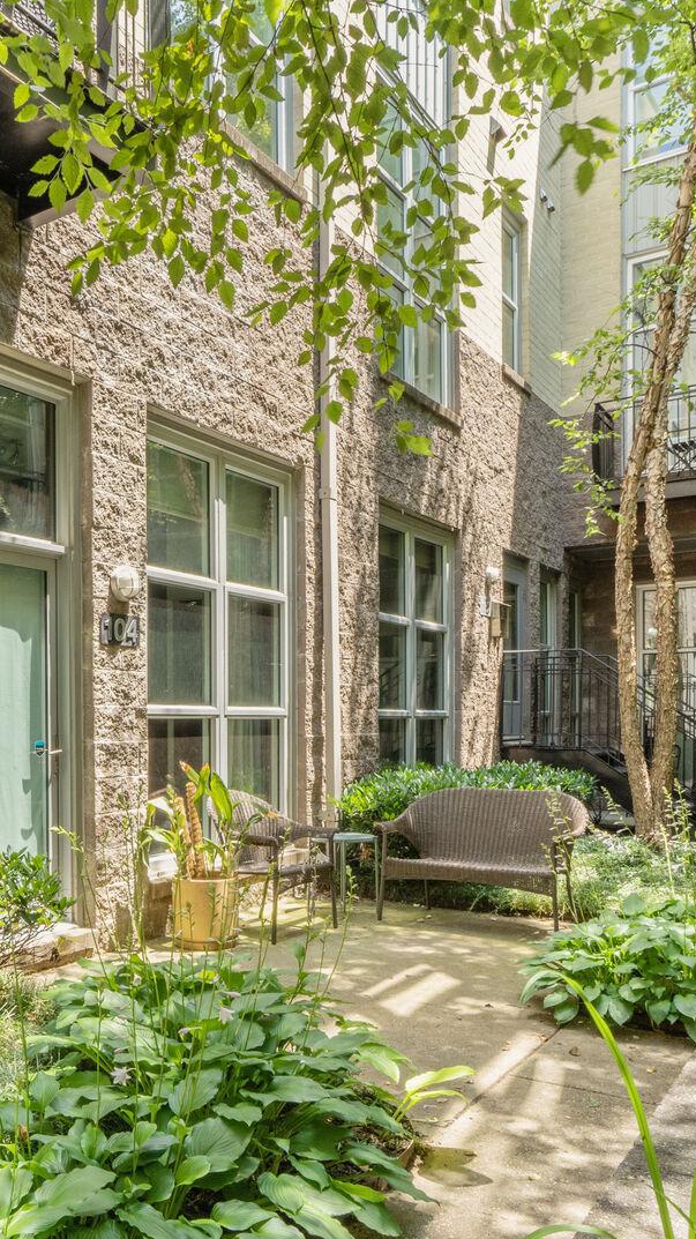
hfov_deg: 41.2
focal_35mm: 27
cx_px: 148
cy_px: 632
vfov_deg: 69.9
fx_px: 886
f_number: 20
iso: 400
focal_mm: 16
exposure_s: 1/25
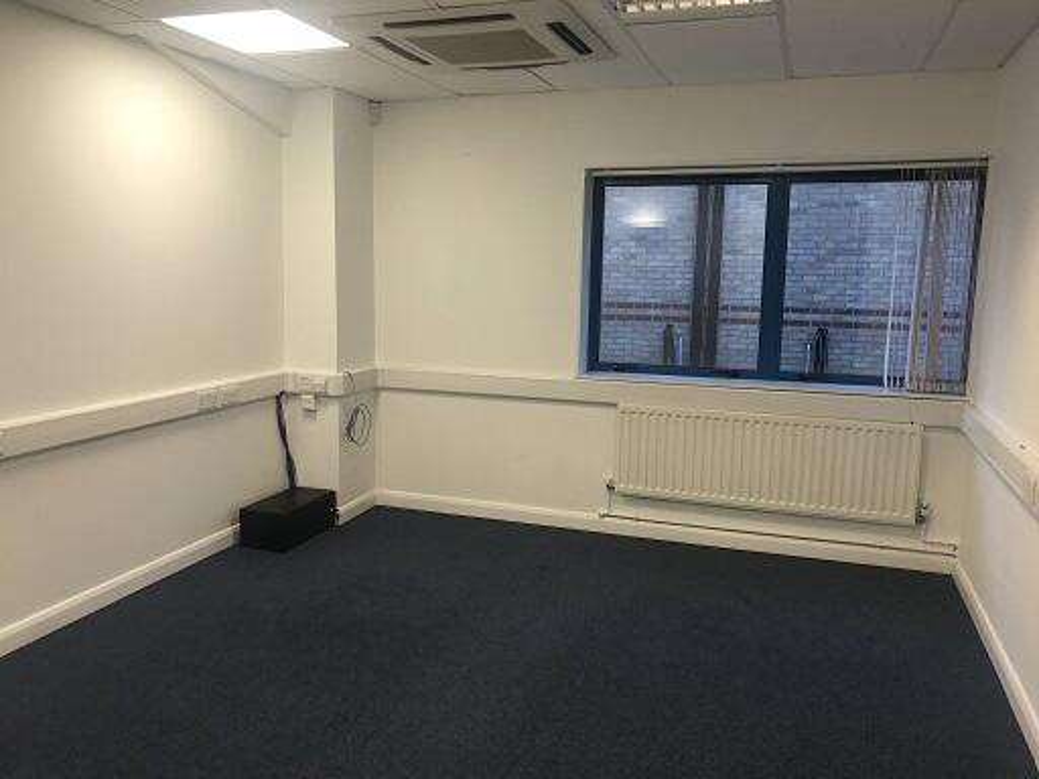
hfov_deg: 63.4
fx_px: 840
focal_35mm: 28
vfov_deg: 49.7
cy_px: 390
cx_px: 520
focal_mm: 3.99
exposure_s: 1/50
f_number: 1.8
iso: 25
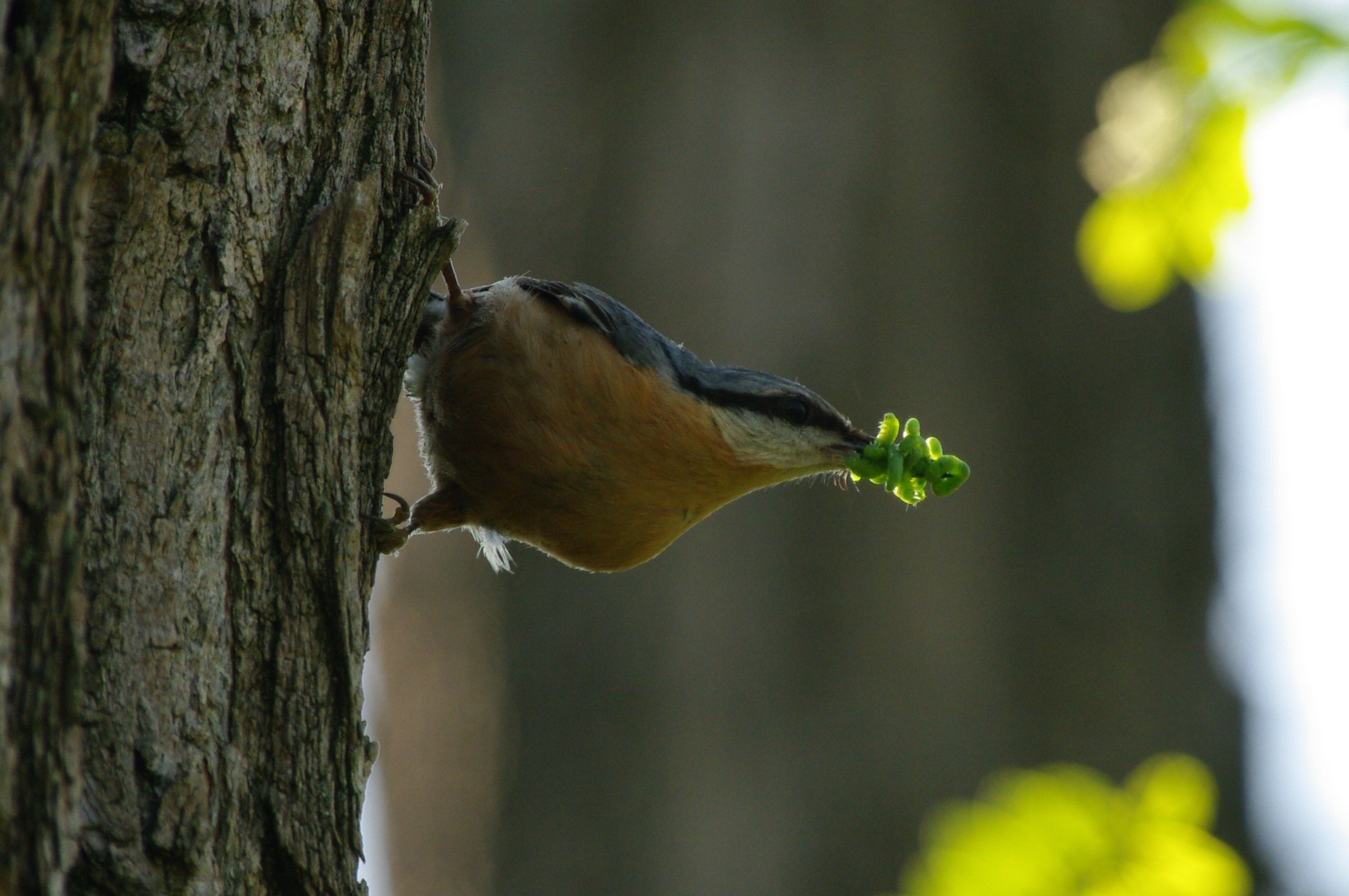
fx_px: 16844
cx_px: 674
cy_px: 448
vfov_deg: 3.0
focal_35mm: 450
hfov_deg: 4.6
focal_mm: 300
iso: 400
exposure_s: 1/350
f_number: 5.6
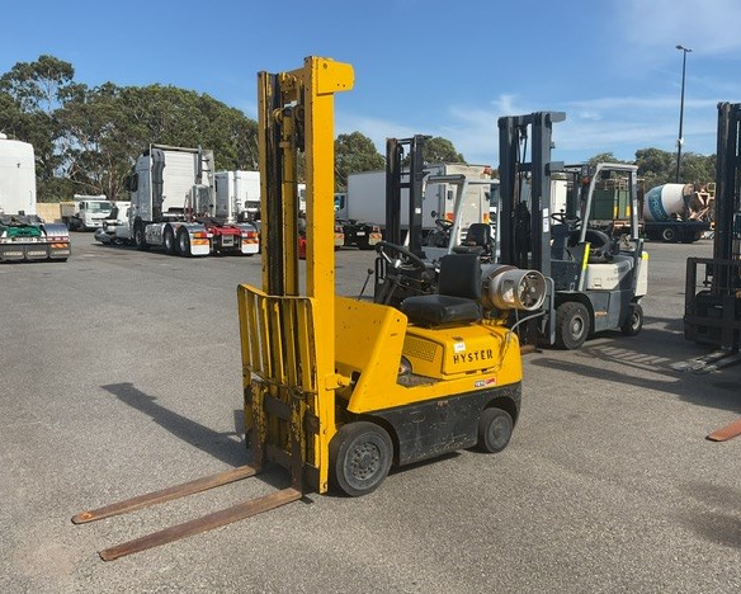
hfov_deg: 57.1
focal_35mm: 31
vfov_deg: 47.2
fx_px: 680
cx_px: 350
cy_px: 301
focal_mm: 3
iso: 16
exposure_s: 1/1730
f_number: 1.8
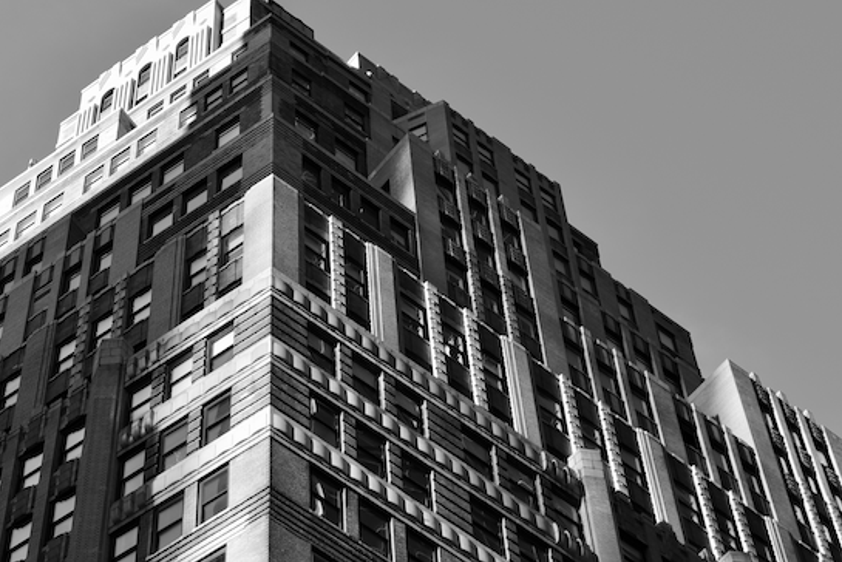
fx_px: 2317
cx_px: 269
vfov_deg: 13.8
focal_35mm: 99
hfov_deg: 20.5
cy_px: 242
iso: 400
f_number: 7.1
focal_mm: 48
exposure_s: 1/400
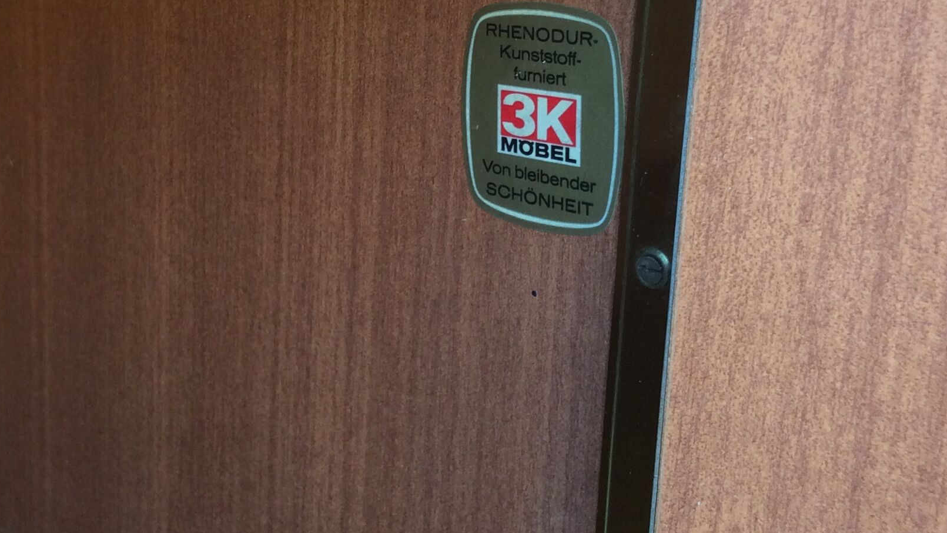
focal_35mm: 56
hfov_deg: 37.2
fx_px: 1406
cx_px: 429
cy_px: 159
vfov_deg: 21.3
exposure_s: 1/50
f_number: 2.4
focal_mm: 3.3
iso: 40
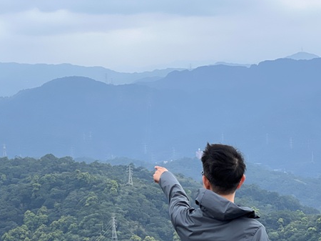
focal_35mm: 137
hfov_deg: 14.4
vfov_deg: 10.8
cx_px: 111
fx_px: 1270
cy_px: 181
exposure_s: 1/424
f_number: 2.8
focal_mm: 9
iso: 32
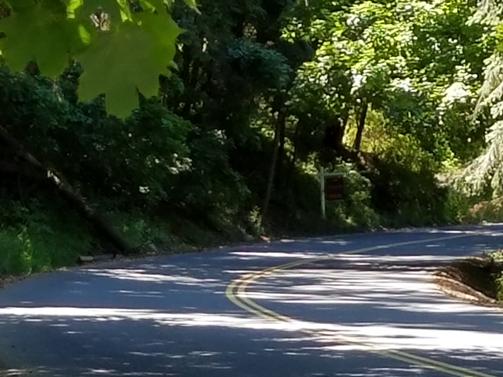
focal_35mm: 52
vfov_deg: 28.0
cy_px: 168
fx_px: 756
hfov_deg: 36.6
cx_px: 322
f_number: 1.7
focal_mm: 4.2
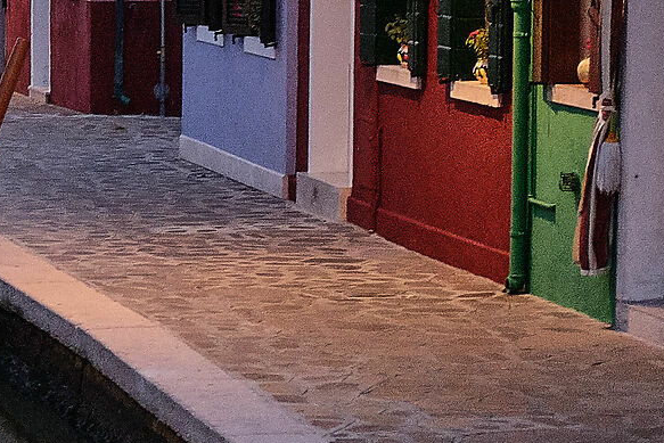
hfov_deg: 9.0
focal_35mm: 218
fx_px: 4022
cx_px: -542
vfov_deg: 6.3
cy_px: 164
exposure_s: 1/125
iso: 2500
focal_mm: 35
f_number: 2
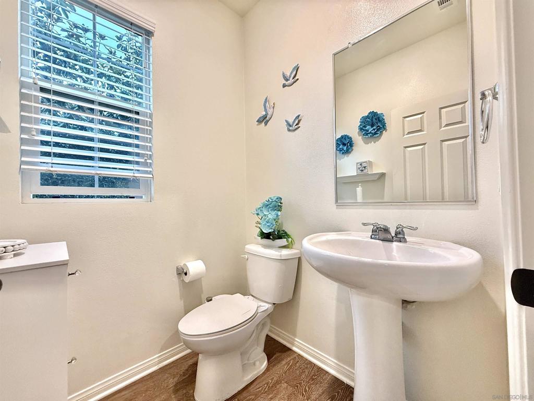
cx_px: 267
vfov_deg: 85.7
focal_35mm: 14
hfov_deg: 102.1
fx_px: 216
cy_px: 200
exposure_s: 1/60
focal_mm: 2.22
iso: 320
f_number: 2.2
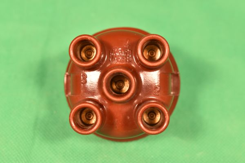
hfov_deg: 24.6
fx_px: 561
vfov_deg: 16.6
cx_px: 122
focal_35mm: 82
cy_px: 82
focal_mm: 55
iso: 400
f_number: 8
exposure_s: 1/100
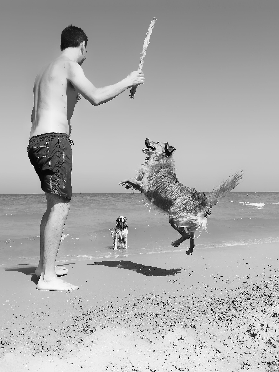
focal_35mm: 37
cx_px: 140
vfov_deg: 50.1
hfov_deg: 38.7
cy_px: 186
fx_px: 398
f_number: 2.2
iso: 50
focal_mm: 3.81
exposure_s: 1/853
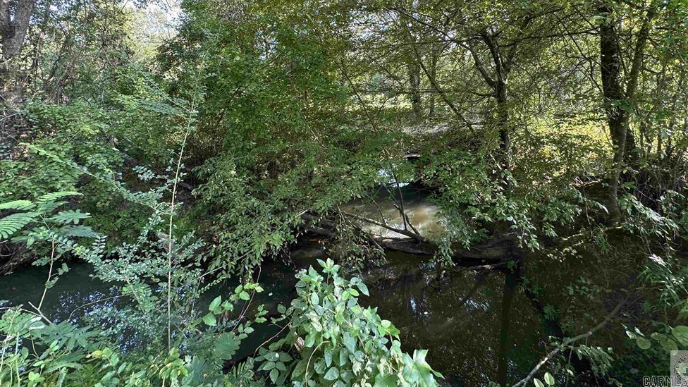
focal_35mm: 16
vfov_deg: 64.7
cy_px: 118
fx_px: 292
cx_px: 352
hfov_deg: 99.4
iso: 64
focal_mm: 2.22
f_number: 2.2
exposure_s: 1/99
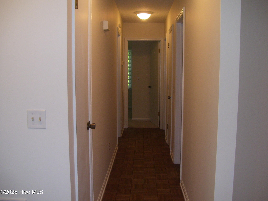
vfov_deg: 38.7
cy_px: 100
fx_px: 286
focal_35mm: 37
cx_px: 134
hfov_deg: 50.1
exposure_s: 1/60
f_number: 2.7
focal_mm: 6
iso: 125
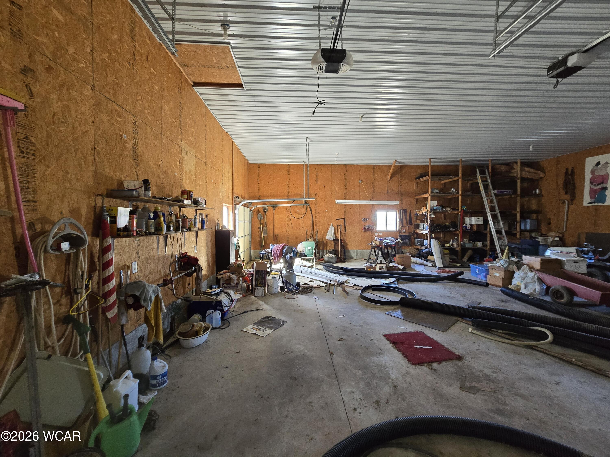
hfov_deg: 106.2
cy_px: 228
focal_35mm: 13
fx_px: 229
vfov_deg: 89.9
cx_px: 305
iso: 500
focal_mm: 2.2
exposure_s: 1/60
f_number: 2.2
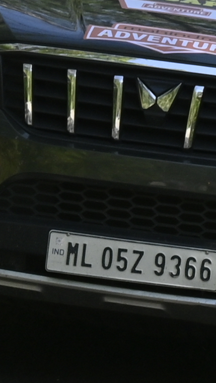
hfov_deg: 2.6
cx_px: 287
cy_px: 50
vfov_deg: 4.6
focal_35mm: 473
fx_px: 4815
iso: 125
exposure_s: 1/200
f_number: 8
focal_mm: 58
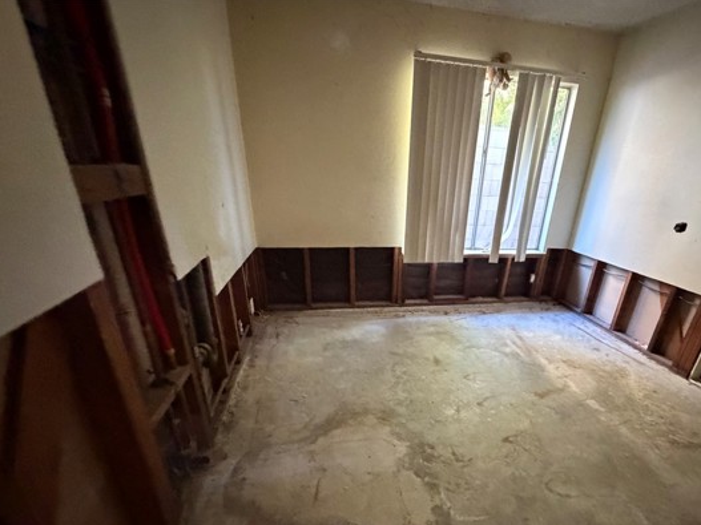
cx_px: 404
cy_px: 316
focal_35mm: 17
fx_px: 344
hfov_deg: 90.4
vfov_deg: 73.9
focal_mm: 2.22
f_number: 2.2
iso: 1250
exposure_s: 1/60
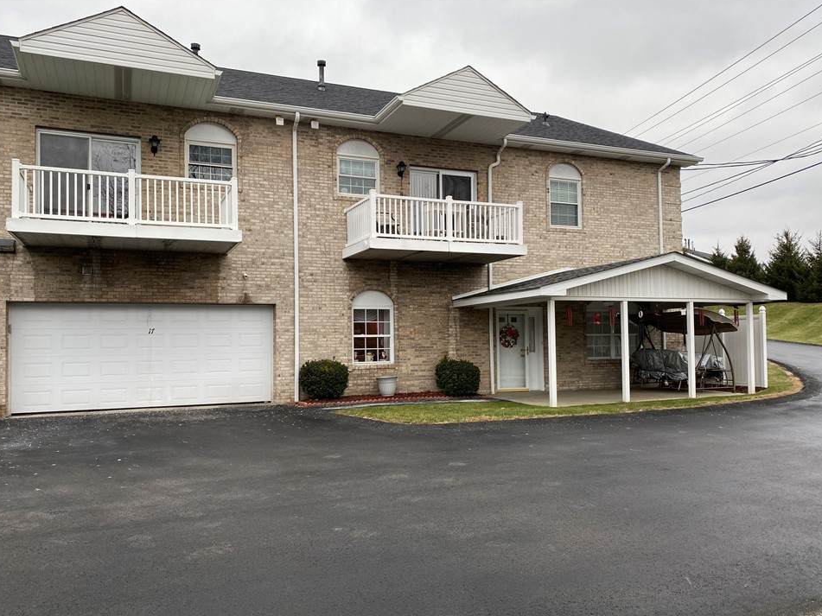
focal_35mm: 28
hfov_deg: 63.4
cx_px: 418
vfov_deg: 49.7
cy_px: 326
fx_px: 665
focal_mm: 4.25
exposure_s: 1/229
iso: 32
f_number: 1.8
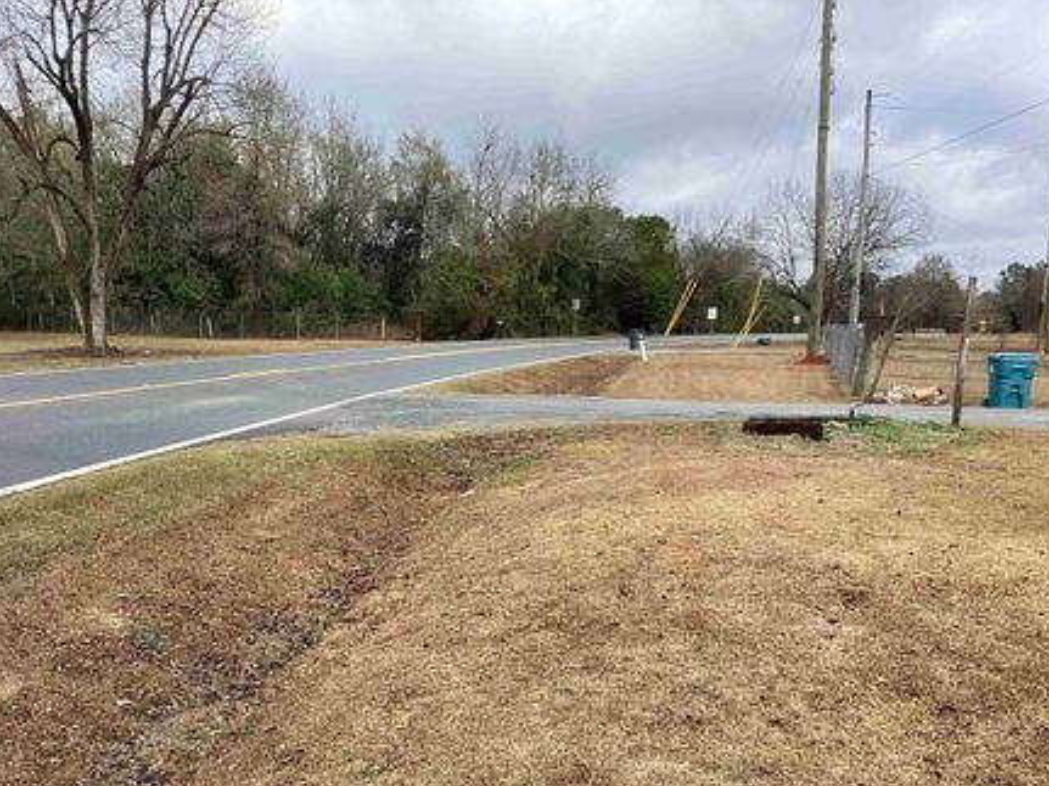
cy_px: 454
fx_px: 1091
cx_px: 482
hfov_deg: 51.3
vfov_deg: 39.5
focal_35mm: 36
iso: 25
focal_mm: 3.3
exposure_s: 1/452
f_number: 2.4
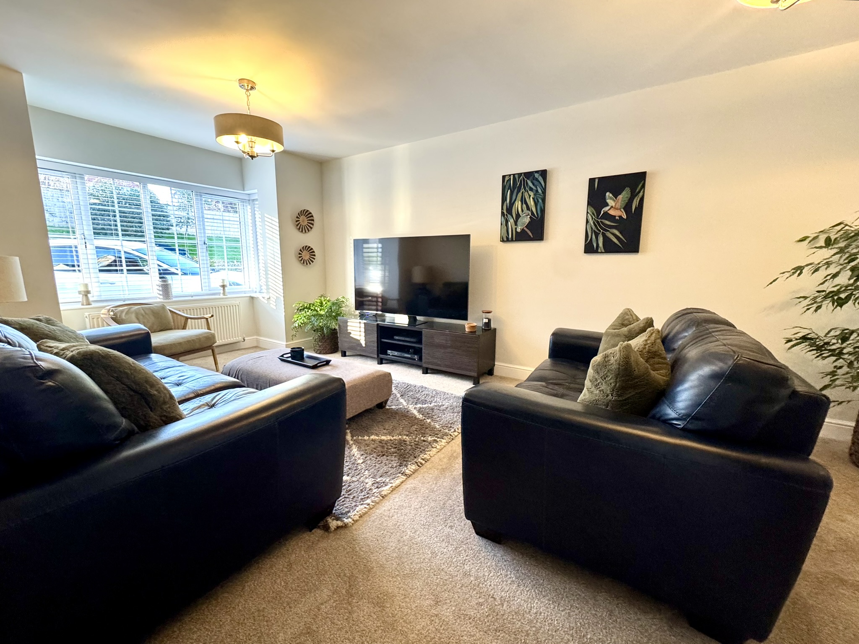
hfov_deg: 102.1
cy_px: 322
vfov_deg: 85.7
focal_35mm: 14
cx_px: 430
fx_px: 347
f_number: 2.2
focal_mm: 2.22
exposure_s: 1/50
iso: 250
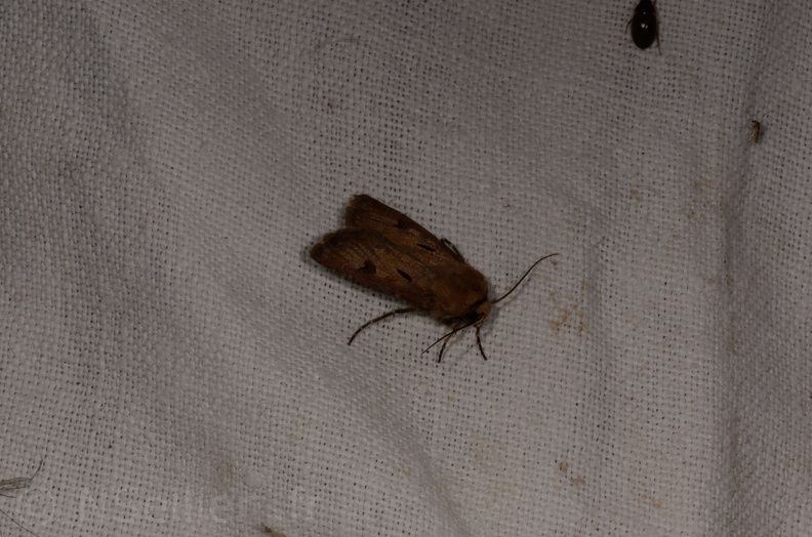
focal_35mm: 128
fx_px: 2869
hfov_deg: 16.1
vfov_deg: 10.7
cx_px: 406
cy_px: 268
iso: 100
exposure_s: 1/60
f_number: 32
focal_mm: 85
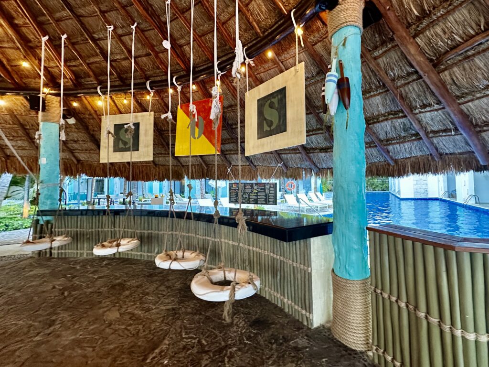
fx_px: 198
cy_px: 184
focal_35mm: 14
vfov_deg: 85.7
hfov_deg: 102.1
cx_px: 244
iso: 500
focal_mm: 2.22
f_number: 2.2
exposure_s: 1/60
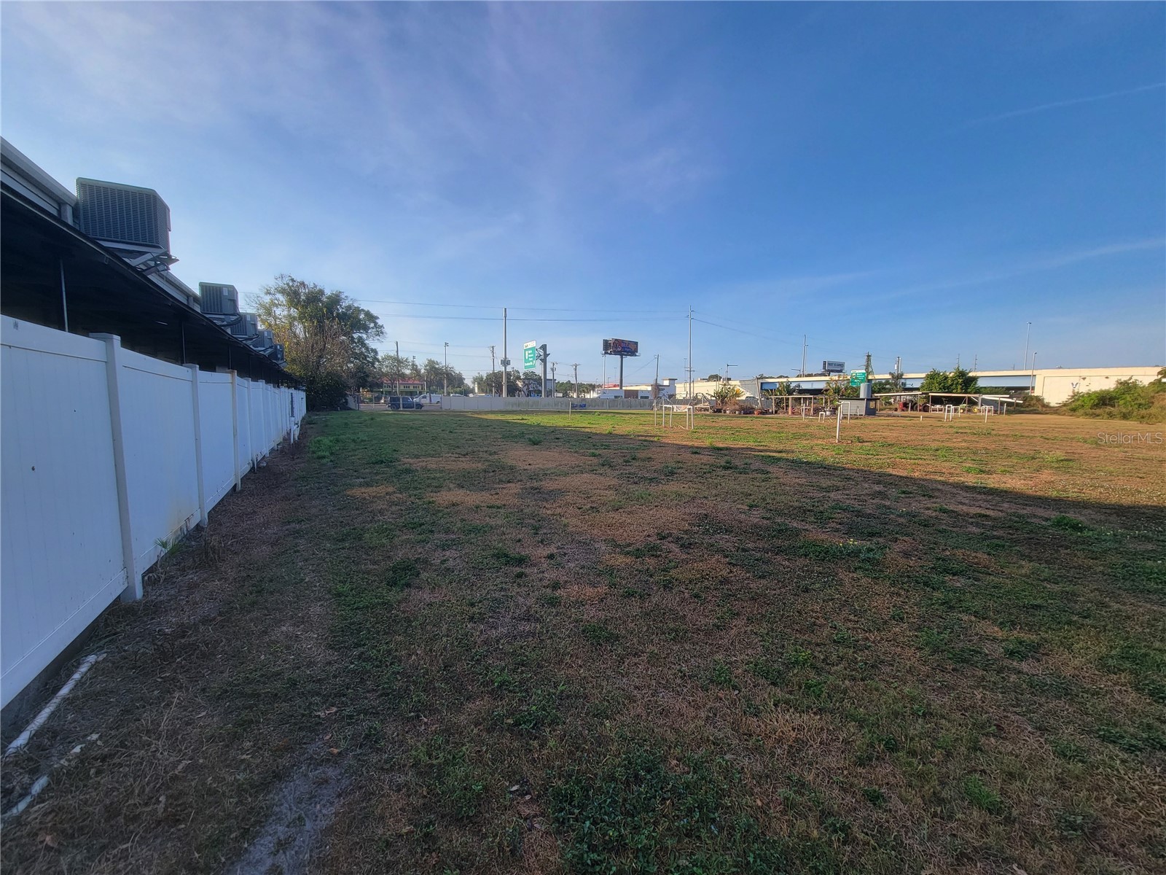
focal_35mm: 13
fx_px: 438
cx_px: 583
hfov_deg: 106.2
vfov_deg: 89.9
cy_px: 438
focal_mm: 2.2
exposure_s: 1/907
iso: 50
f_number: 2.2
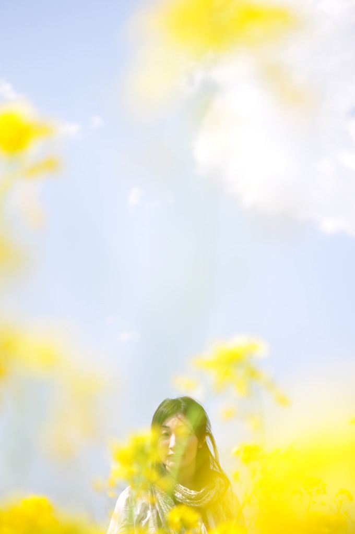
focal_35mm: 52
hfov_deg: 25.7
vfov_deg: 37.9
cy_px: 267
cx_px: 178
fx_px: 779
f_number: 1.8
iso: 200
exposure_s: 1/4000
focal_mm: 35
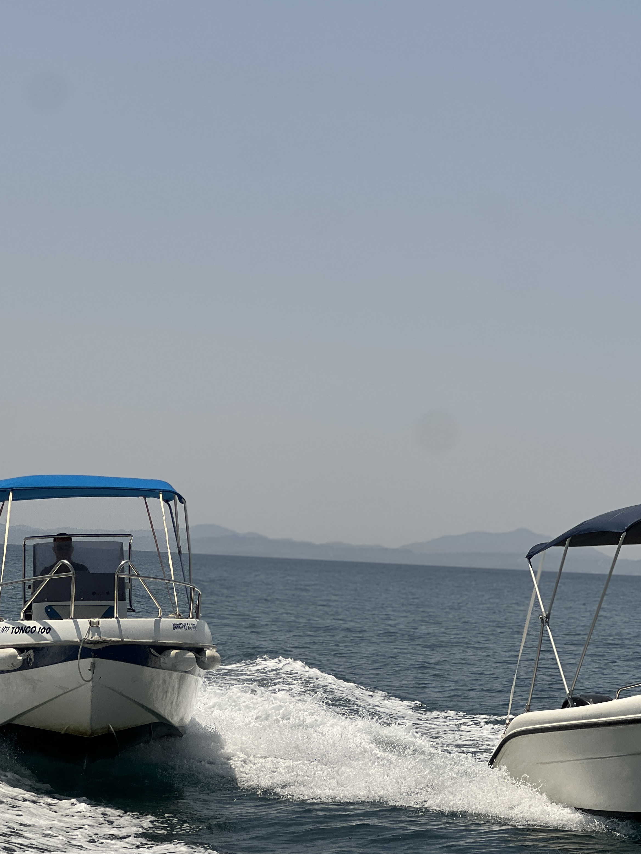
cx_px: 270
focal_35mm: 100
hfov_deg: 14.8
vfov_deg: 19.6
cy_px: 543
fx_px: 2470
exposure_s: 1/1980
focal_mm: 9
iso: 32
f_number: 2.8
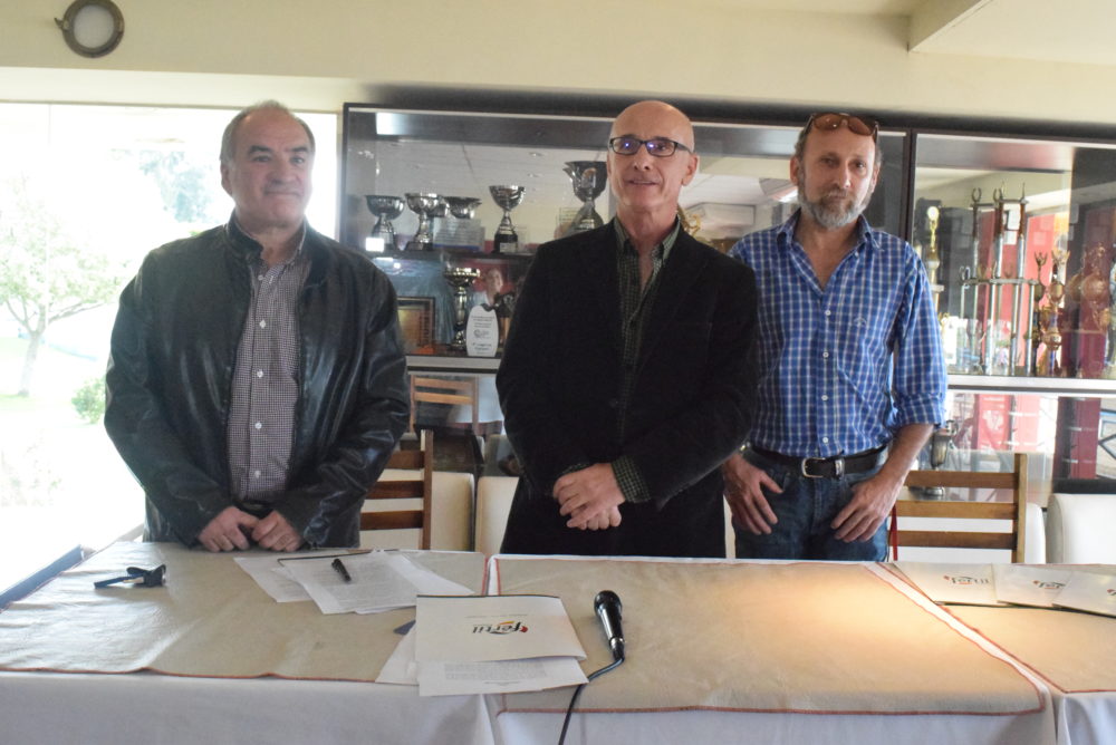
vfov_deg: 36.9
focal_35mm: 36
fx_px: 1117
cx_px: 558
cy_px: 372
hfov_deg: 53.1
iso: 12800
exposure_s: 1/400
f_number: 10
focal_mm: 24
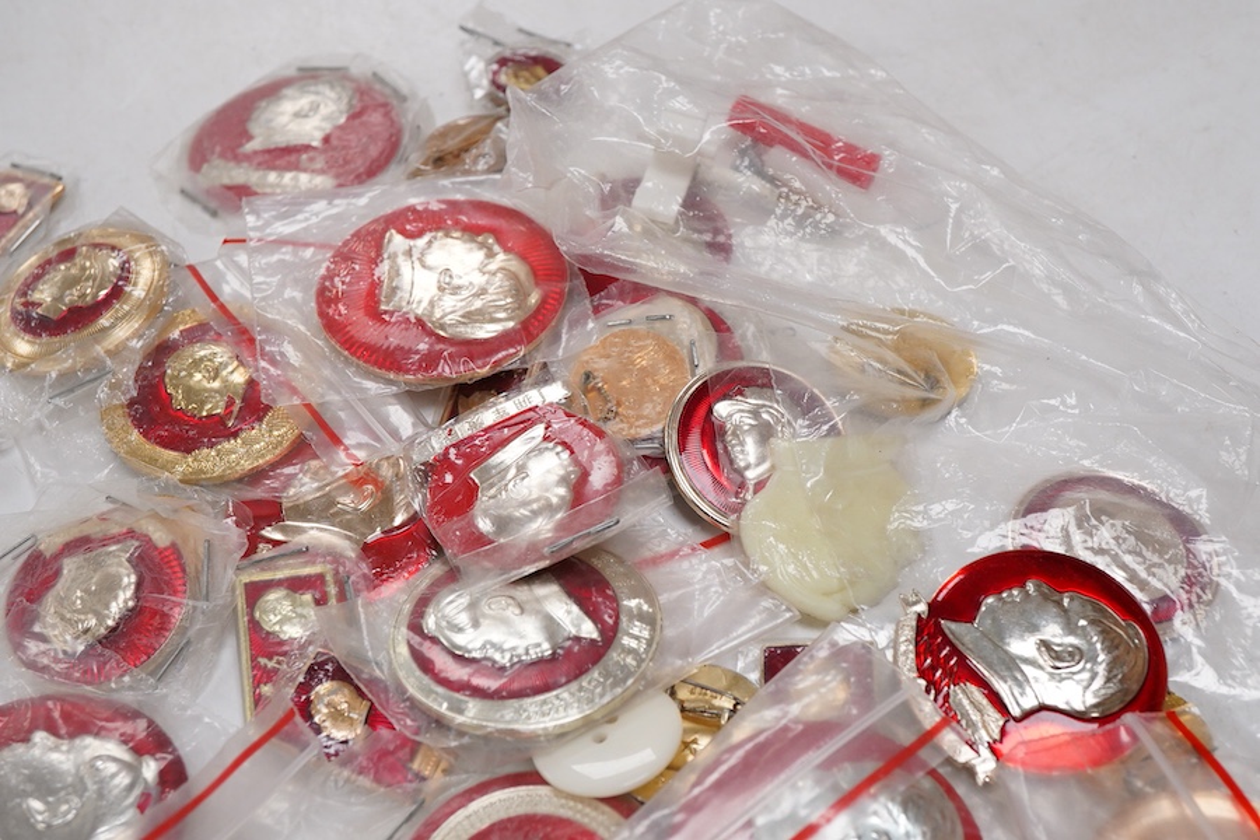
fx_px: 1575
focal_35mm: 45
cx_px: 630
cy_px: 420
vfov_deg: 29.9
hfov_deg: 43.6
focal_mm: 30
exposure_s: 1/125
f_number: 13
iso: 1250
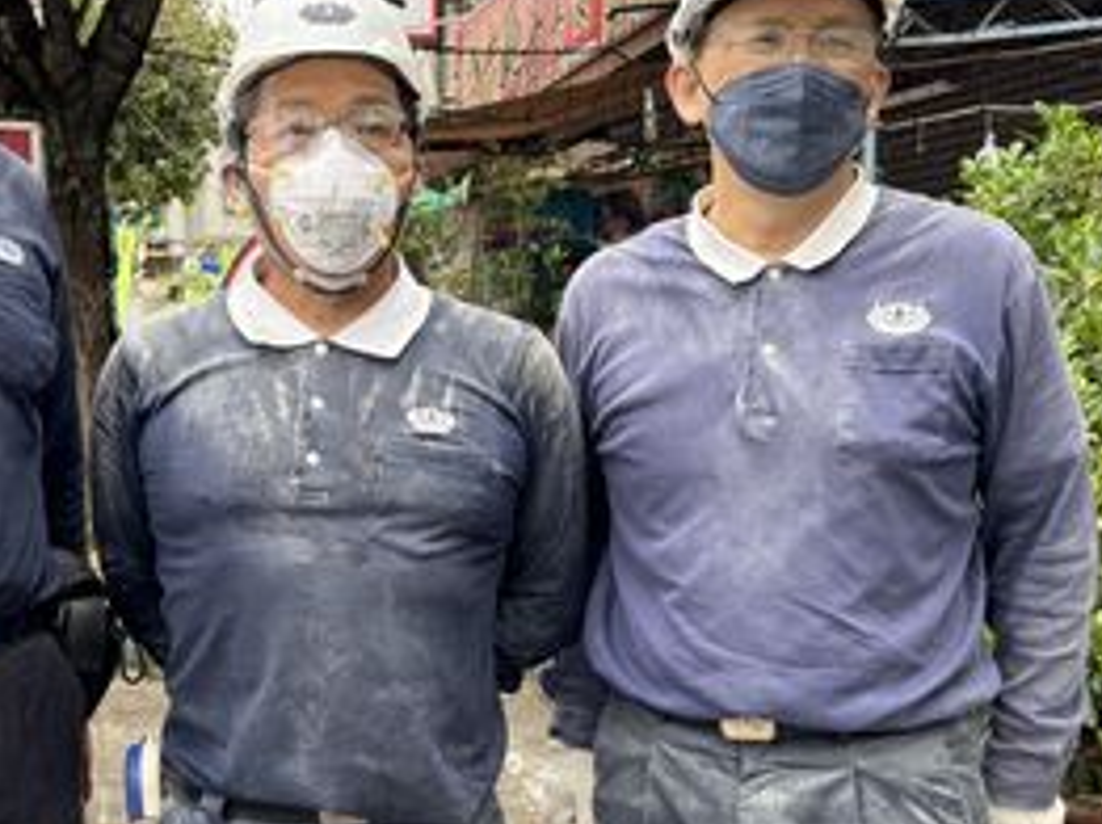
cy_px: 479
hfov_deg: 34.6
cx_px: 345
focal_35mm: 55
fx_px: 1749
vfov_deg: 26.5
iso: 80
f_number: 1.78
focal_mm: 6.76
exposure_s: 1/888
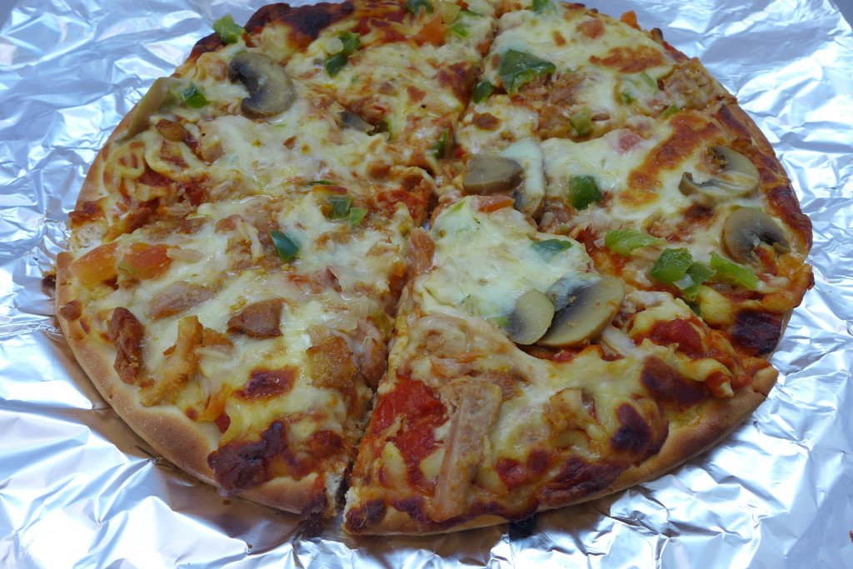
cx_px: 426
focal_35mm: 24
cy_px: 284
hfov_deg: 73.7
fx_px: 569
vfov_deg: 53.1
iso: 80
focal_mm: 4.7
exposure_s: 1/125
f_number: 2.8
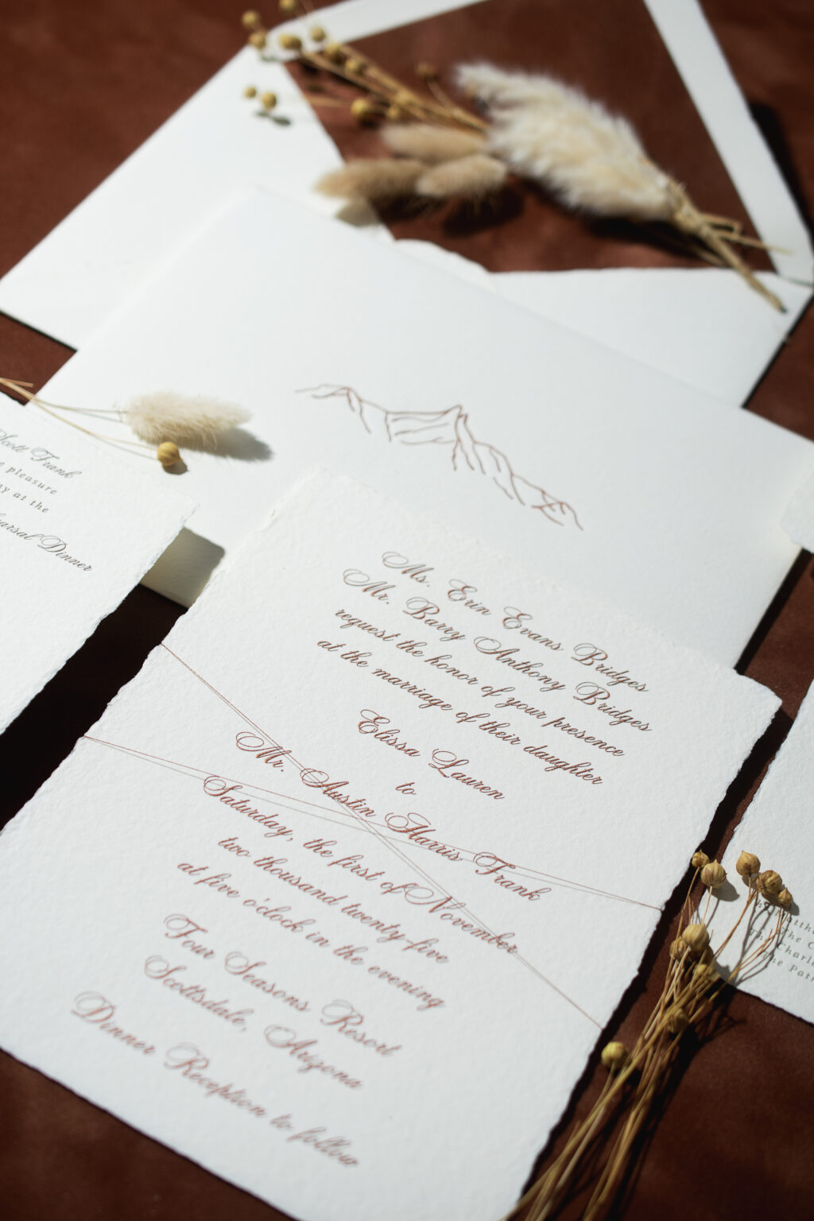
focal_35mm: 60
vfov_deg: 33.4
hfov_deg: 22.6
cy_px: 610
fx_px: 2035
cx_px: 407
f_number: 4
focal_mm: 40
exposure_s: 1/100
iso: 100
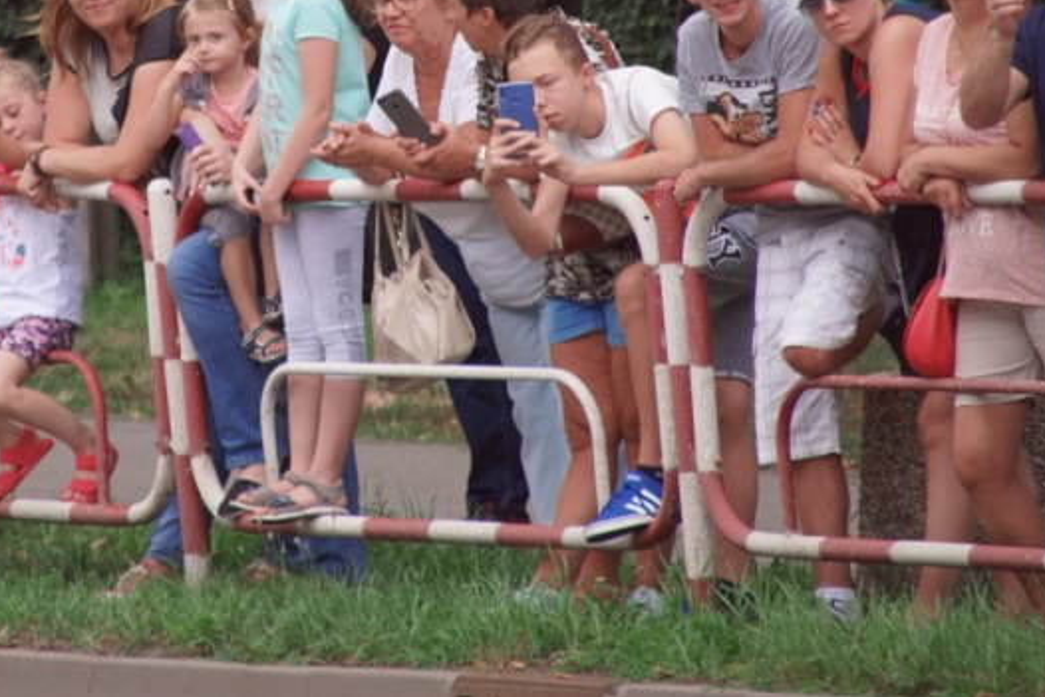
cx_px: 238
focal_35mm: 570
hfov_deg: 3.6
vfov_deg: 2.4
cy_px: 37
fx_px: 16549
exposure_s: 1/320
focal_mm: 200
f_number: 7.1
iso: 400
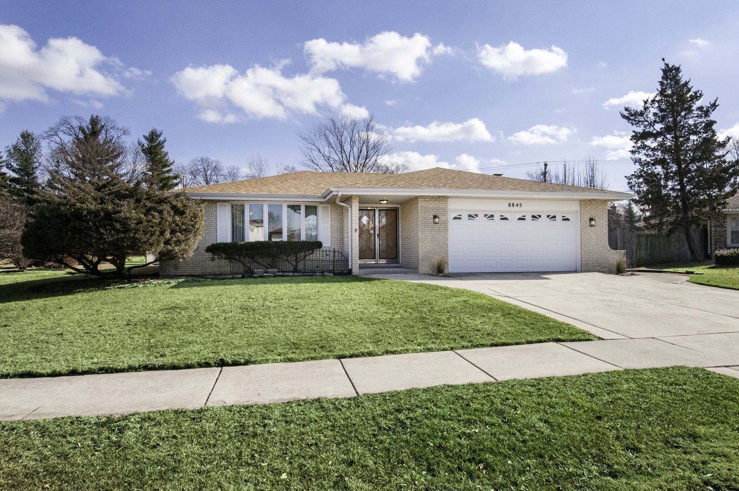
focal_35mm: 22
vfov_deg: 56.0
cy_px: 246
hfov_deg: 77.4
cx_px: 370
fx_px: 461
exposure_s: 1/4000
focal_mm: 15
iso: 640
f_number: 9
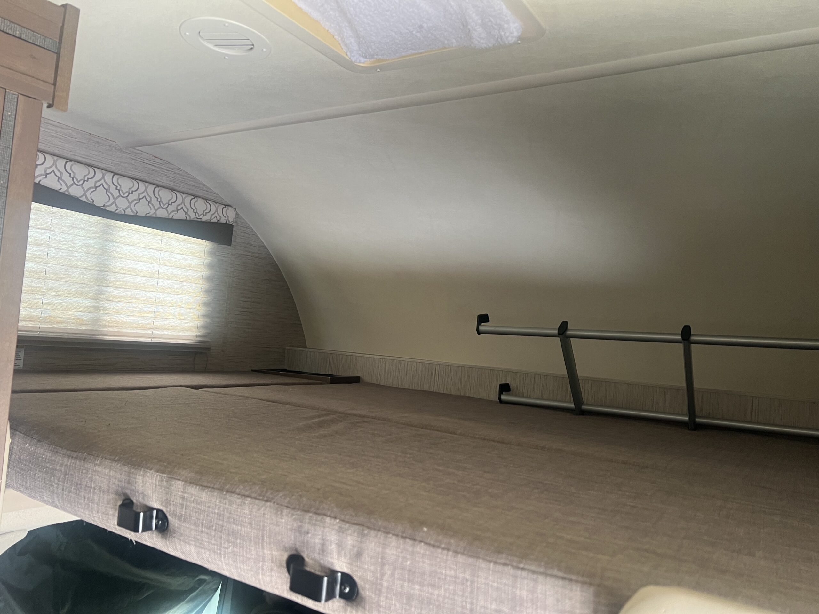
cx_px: 410
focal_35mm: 26
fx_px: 615
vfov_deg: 53.1
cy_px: 307
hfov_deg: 67.3
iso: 200
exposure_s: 1/60
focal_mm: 5.7
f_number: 1.5
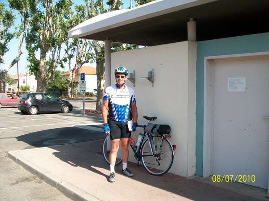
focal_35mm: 34
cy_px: 100
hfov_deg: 54.0
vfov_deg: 41.8
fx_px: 264
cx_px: 134
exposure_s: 1/500
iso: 80
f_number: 2.8
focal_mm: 5.7
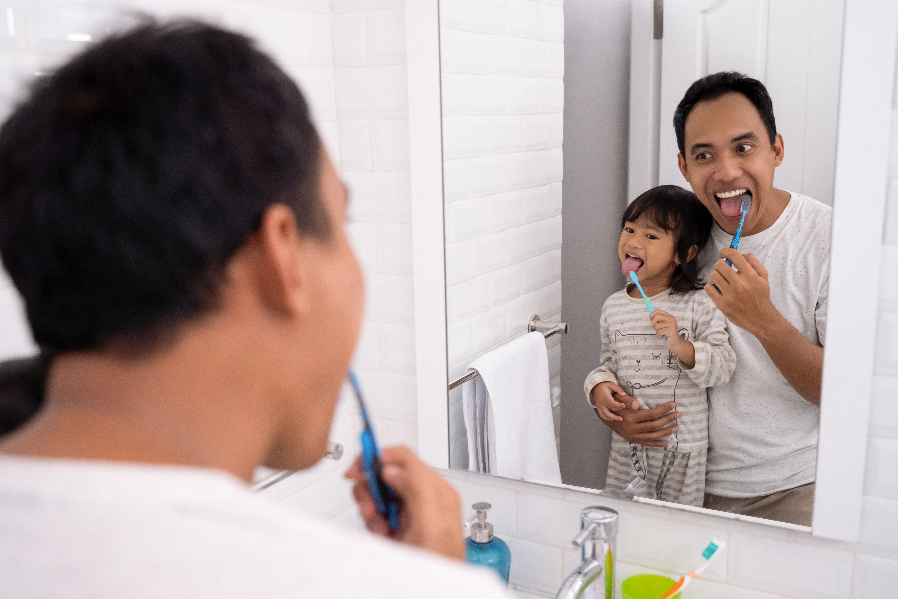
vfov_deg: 35.9
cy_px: 325
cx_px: 421
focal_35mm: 37
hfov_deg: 51.9
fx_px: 923
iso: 3200
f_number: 3.2
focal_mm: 33
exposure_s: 1/400
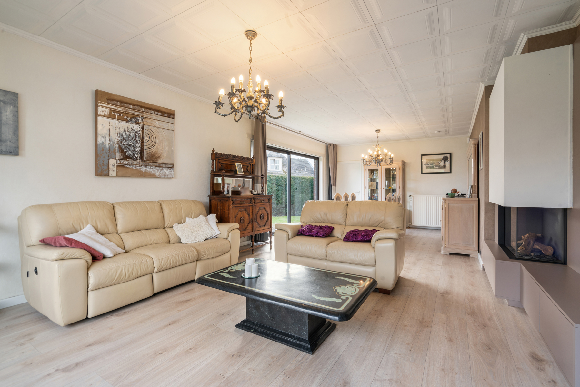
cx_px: 290
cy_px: 194
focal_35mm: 16
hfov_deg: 96.7
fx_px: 258
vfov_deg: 73.8
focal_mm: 16
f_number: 11
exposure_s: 1/2
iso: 250
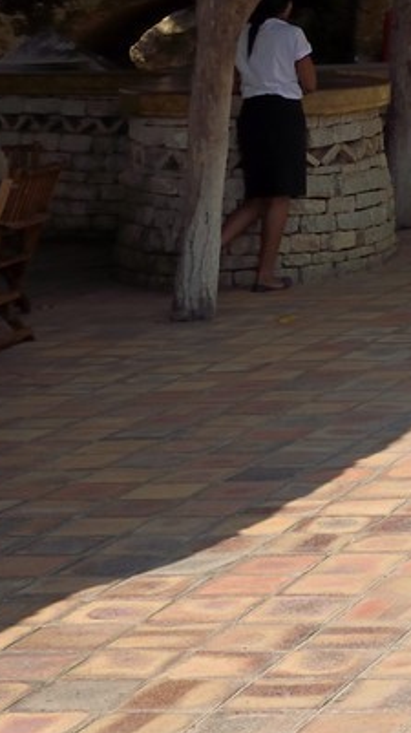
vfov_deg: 17.2
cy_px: -219
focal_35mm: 117
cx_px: 1259
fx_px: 2271
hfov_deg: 8.5
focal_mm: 28
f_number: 10
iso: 200
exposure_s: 1/320
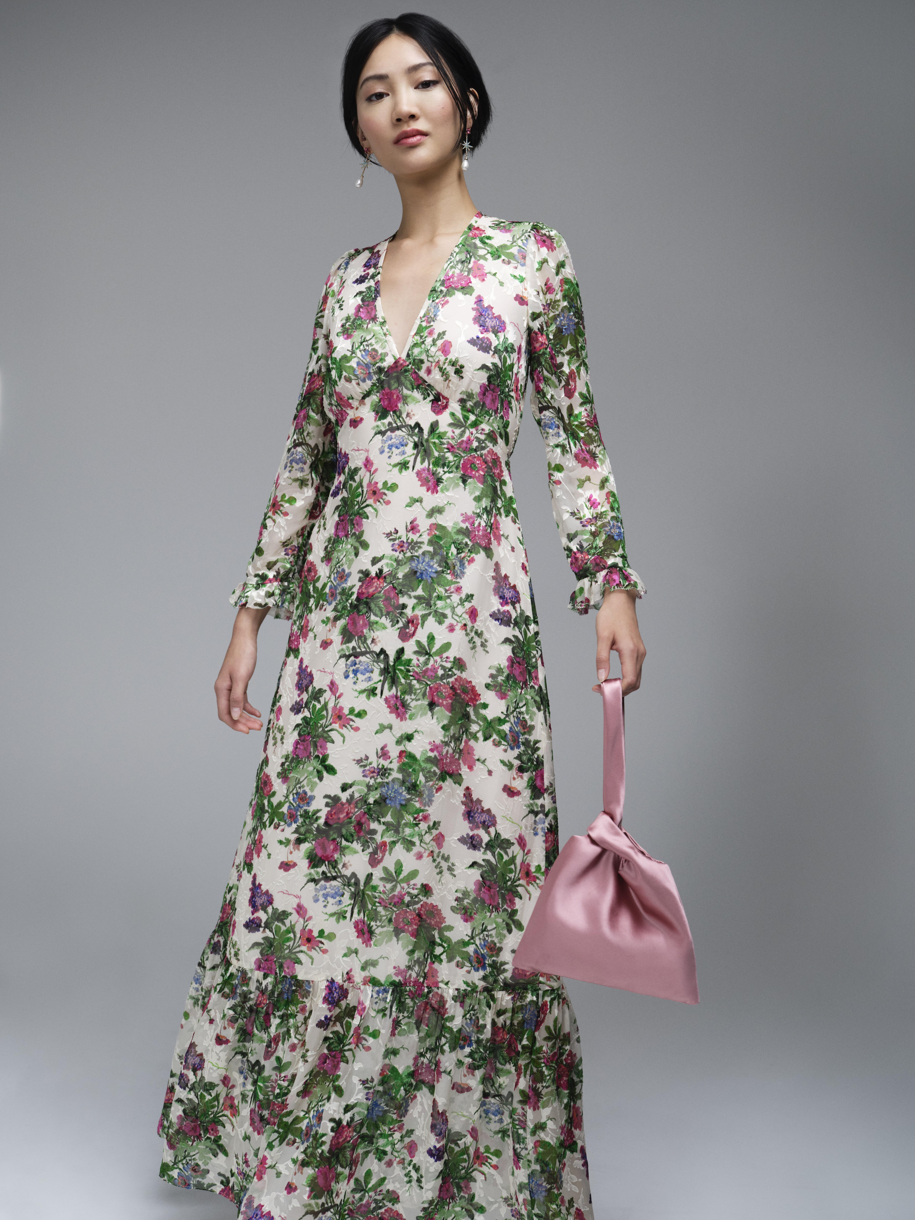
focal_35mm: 40
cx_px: 458
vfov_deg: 46.8
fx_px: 1410
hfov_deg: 36.0
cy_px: 610
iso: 1600
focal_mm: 50.8
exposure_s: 1/500
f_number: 5.6
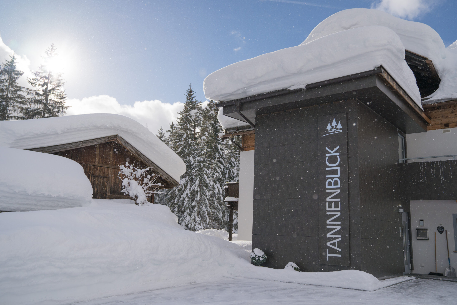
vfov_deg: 43.6
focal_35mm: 30
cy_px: 152
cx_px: 228
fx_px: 381
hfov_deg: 61.9
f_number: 5
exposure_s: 1/4000
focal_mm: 30
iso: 200
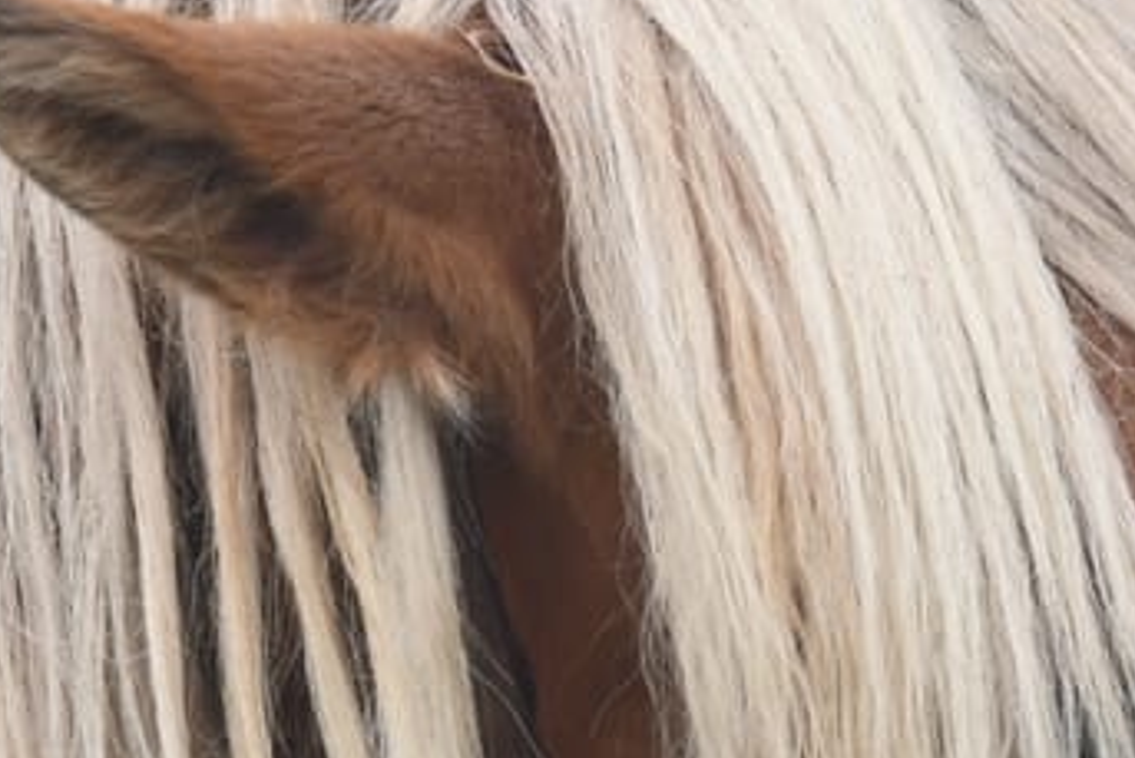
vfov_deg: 1.7
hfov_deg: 2.5
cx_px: 1324
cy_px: 1175
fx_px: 25799
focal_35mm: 818
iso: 500
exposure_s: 1/200
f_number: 16
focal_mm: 125
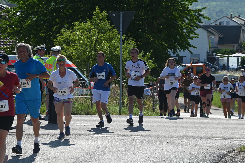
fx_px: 1292
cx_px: 122
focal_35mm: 190
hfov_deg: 10.8
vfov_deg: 7.2
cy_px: 82
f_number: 13
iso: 250
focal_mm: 190
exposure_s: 1/320
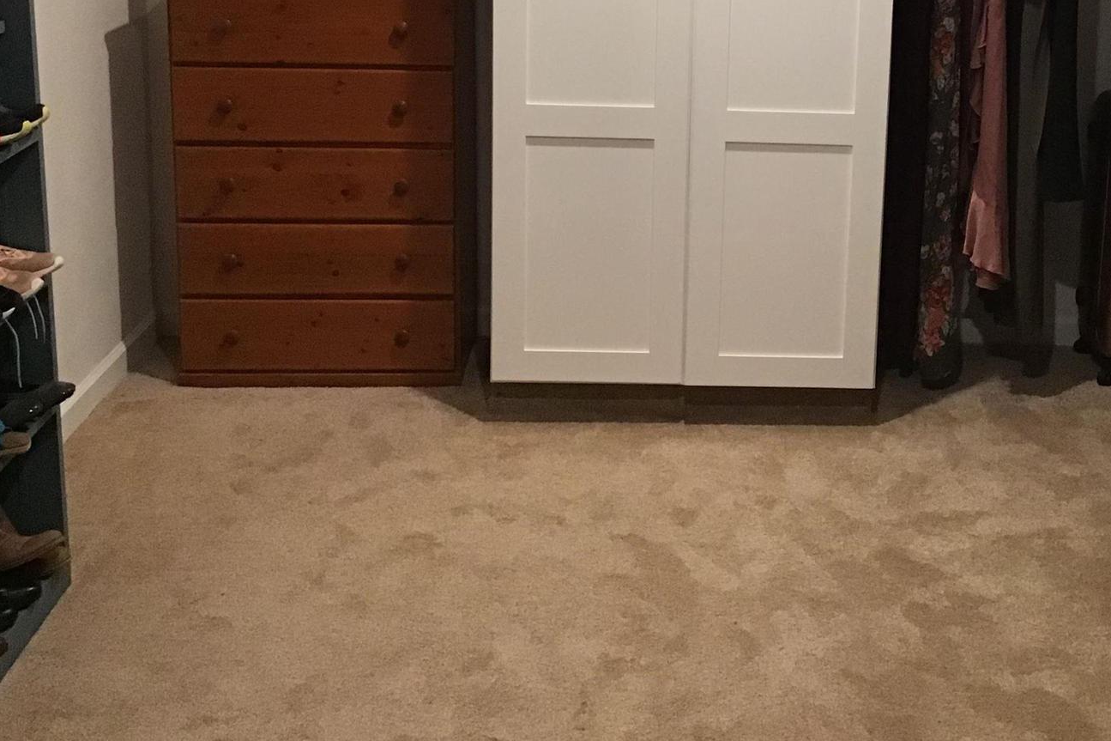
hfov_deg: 38.5
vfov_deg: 25.8
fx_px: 1574
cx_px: 726
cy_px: 95
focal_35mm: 51
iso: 200
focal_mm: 3.3
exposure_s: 1/30
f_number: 2.4
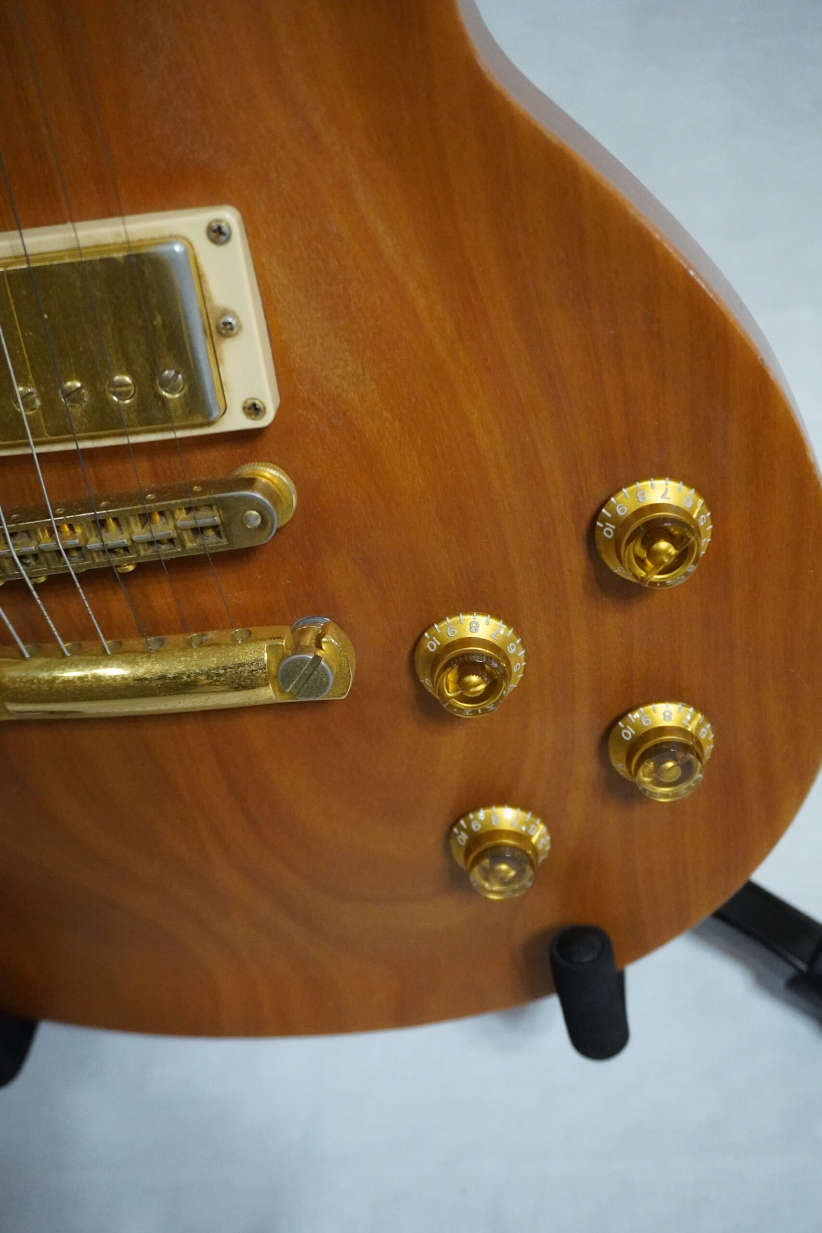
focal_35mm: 39
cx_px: 411
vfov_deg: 49.6
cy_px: 616
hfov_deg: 34.2
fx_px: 1335
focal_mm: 26
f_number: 4.5
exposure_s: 1/160
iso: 6400
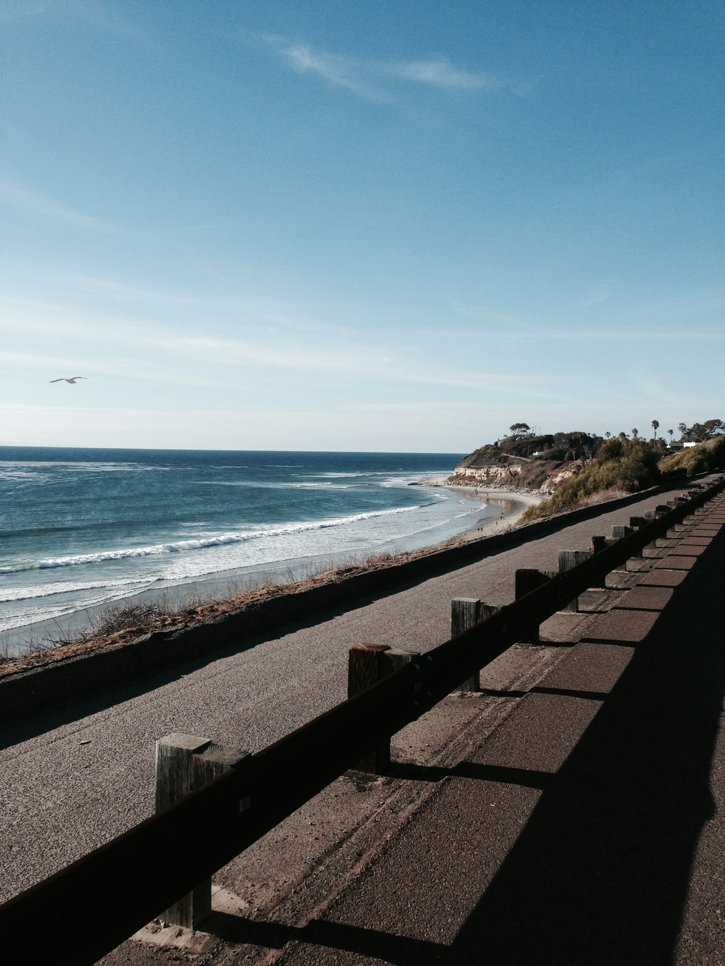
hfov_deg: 42.9
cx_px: 362
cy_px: 483
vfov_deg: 55.4
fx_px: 922
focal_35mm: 33
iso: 50
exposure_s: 1/1869
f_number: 2.4
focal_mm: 4.12
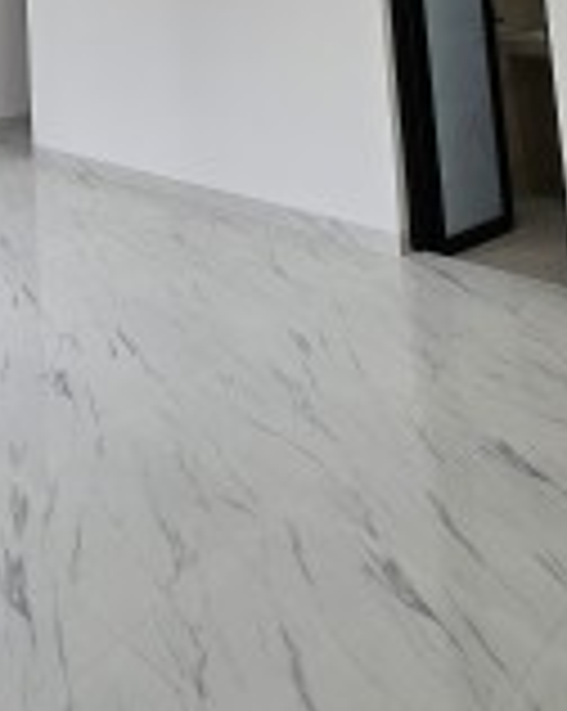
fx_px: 778
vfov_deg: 37.2
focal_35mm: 37
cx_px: 92
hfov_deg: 38.2
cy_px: -144
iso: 50
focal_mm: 1.7
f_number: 2.2
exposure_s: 1/100
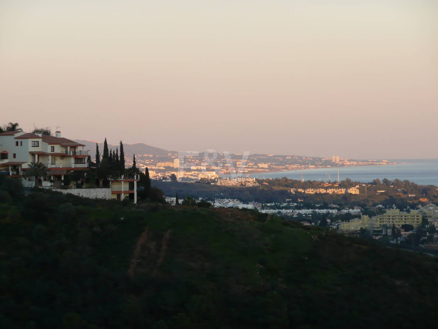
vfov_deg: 8.3
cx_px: 219
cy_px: 164
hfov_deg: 11.1
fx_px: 2252
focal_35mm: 178
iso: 100
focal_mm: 29.2
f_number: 4.8
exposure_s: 1/125
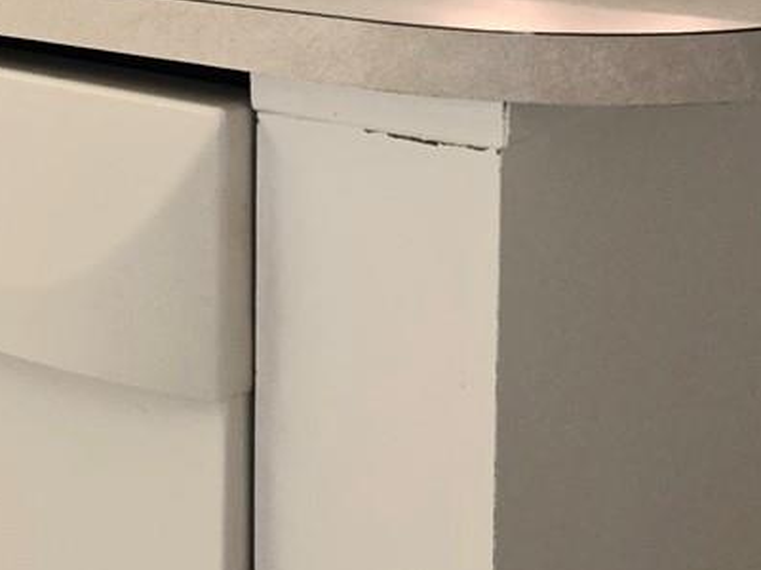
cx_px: -683
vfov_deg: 15.1
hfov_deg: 16.9
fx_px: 2023
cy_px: -238
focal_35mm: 92
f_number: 1.7
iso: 40
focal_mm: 6.3
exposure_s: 1/60.2
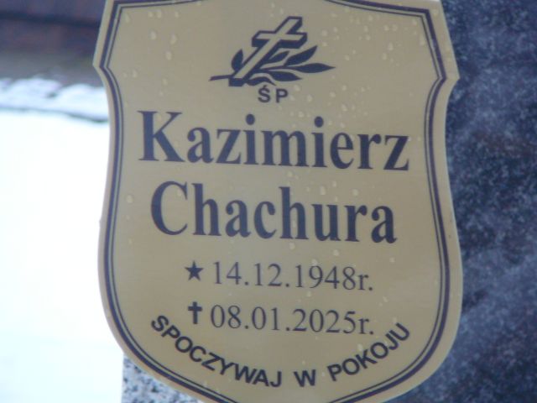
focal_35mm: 336
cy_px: 202
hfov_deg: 5.9
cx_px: 268
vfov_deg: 4.4
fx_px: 5212
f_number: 4.2
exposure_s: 1/30
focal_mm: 49.9
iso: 160
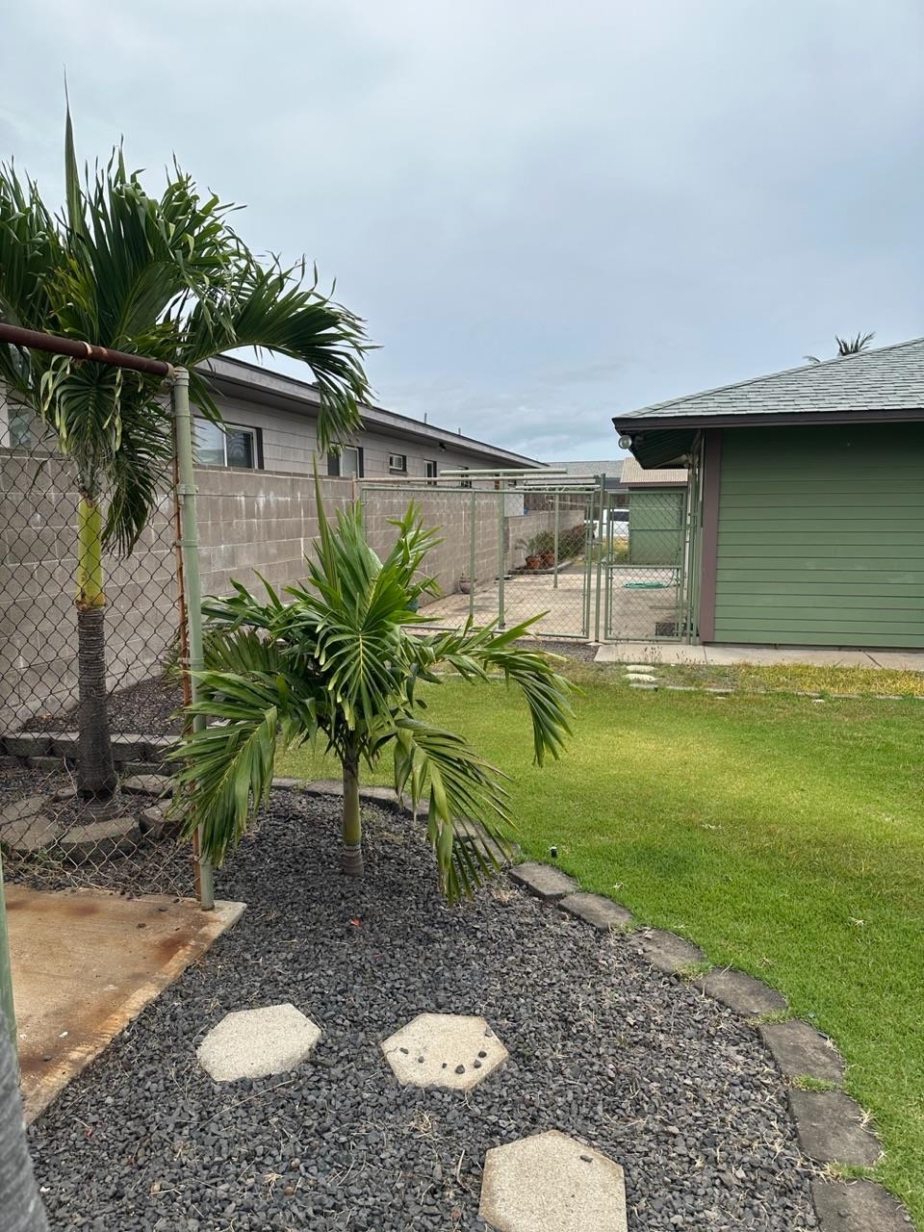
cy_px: 616
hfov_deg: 56.8
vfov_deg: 71.6
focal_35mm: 24
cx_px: 462
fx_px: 854
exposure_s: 1/1050
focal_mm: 6.86
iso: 80
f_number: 1.78
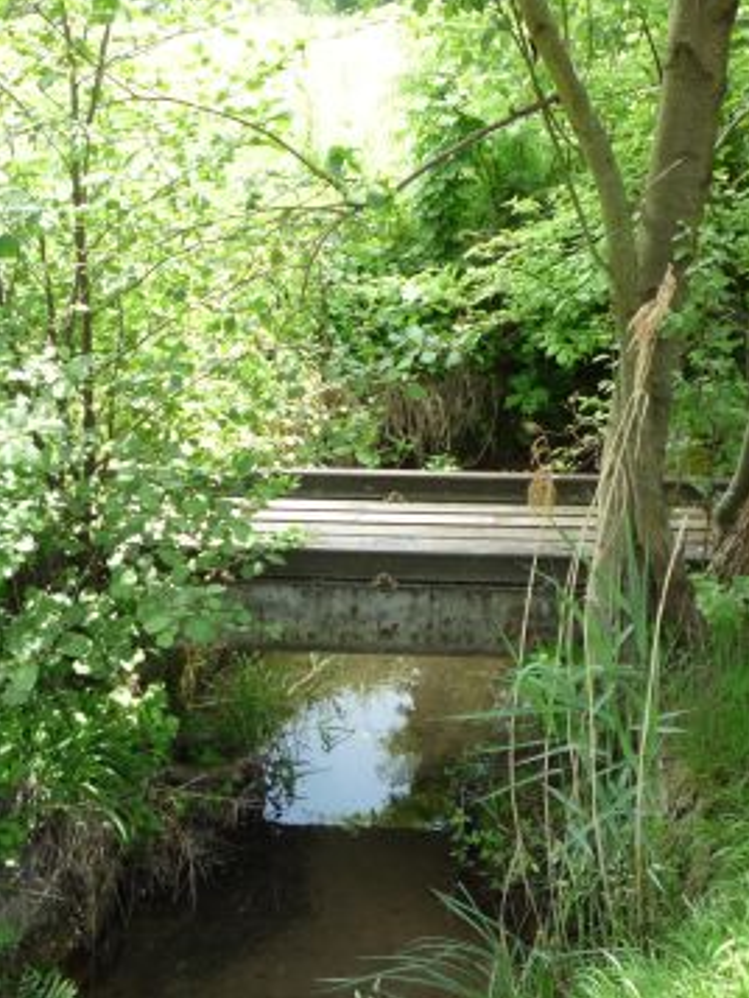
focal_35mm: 43
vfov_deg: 43.8
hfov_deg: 33.6
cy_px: 498
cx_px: 400
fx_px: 1240
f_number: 3.3
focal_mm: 5.2
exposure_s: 1/200
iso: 200
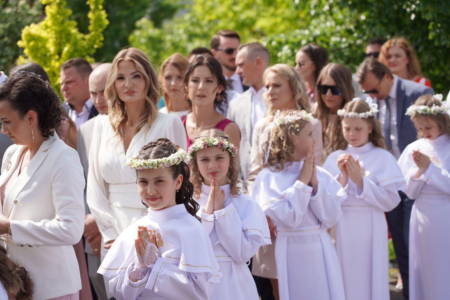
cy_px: 150
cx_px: 225
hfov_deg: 19.5
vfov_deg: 13.0
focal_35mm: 105
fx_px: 1313
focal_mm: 105
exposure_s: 1/500
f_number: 4.5
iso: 100
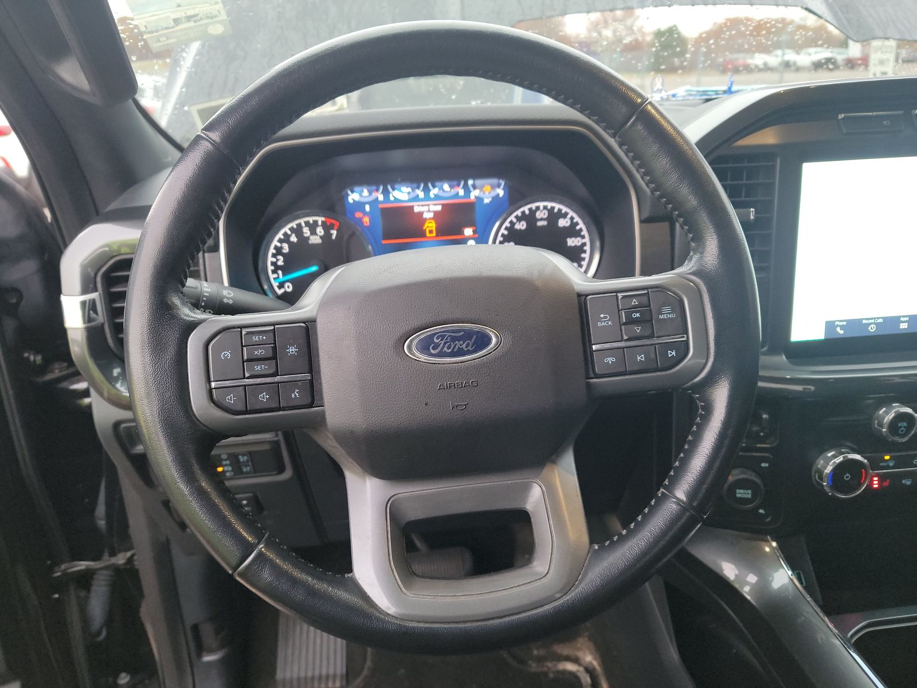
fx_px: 636
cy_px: 344
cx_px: 458
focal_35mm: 24
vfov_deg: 56.8
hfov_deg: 71.6
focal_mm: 6.7
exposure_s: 1/59
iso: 576
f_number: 1.8
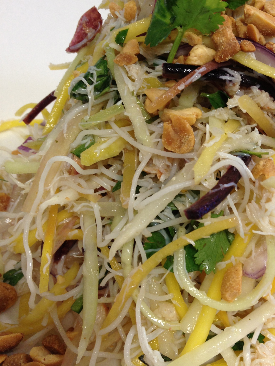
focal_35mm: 48
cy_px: 175
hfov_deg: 30.0
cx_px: 188
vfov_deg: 39.6
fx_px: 508
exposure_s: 1/20
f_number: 2.4
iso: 64
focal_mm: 4.28
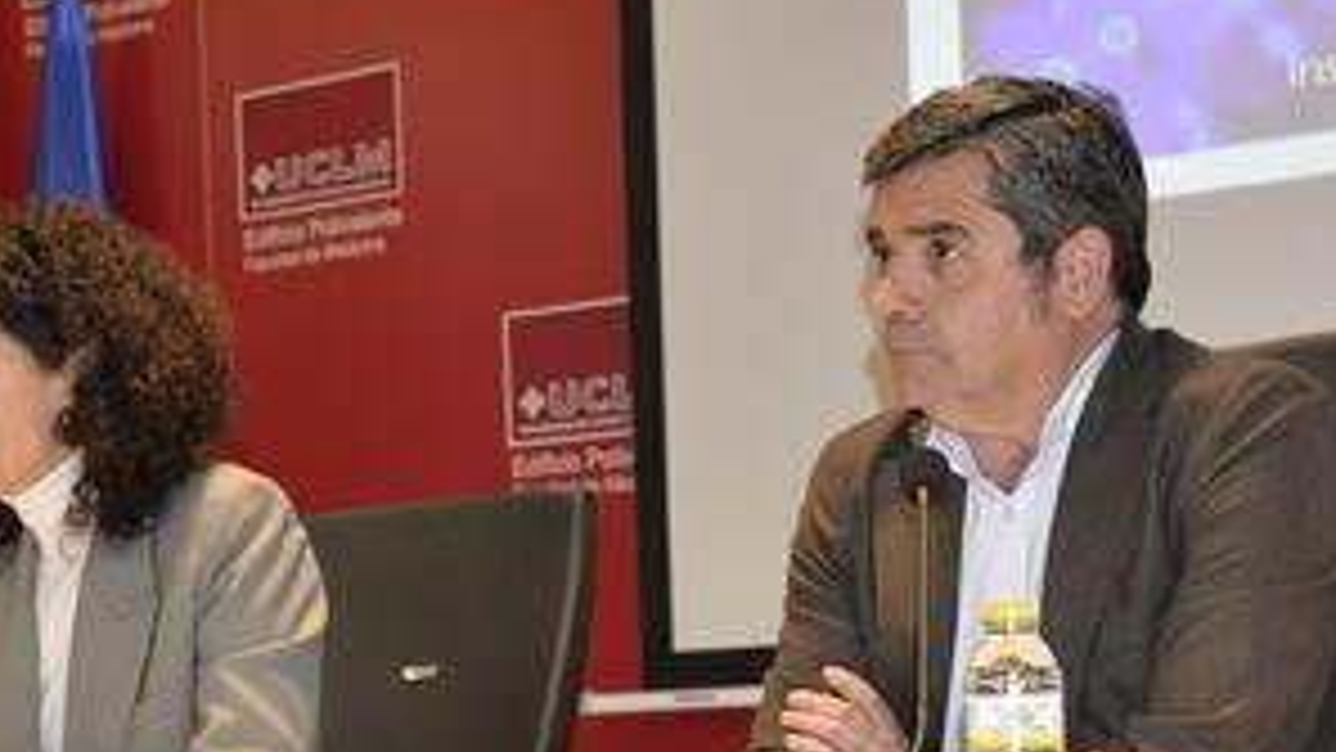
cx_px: 457
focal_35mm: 97
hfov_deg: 21.9
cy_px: 849
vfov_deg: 12.3
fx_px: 3436
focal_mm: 42
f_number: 5
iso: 800
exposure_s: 1/60
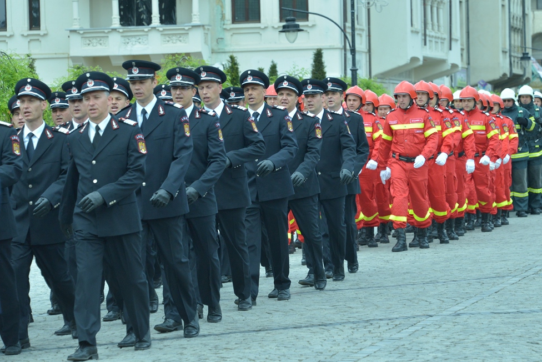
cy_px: 150
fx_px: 2395
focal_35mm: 159
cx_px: 312
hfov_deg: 12.9
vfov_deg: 8.6
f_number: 6.3
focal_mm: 135
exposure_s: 1/2500
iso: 2000
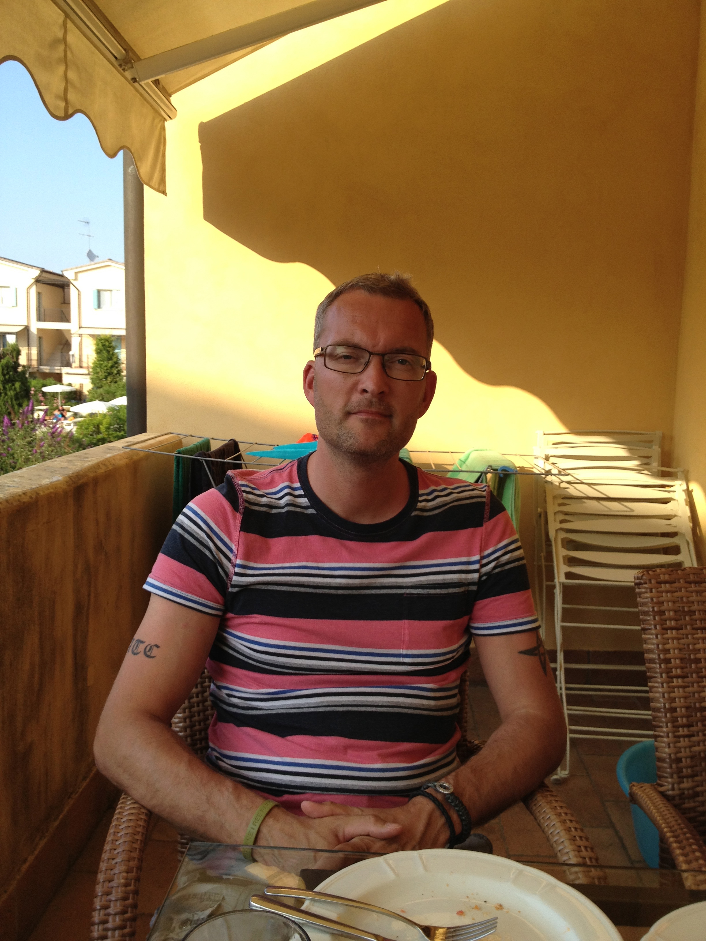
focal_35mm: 35
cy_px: 470
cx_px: 353
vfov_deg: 52.6
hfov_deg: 40.7
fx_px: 952
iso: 50
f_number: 2.4
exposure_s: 1/620
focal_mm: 4.28
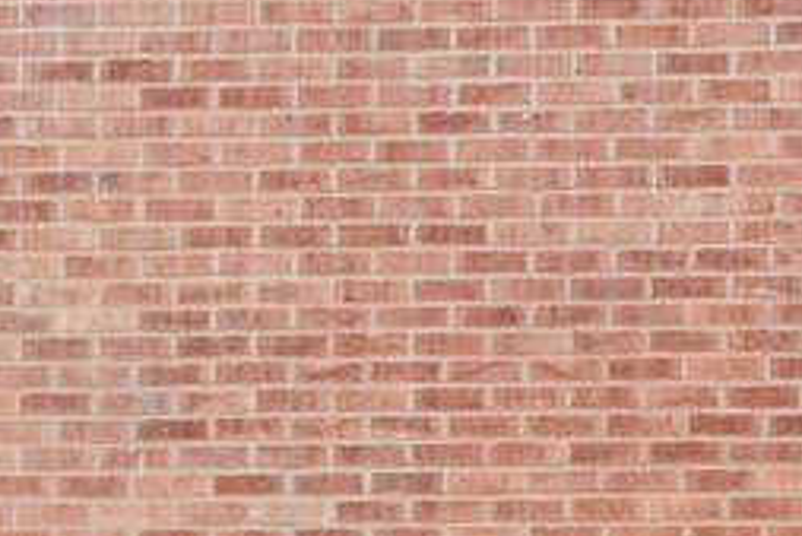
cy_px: 1124
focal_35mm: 95
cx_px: 1943
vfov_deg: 12.5
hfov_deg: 14.2
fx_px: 2113
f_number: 9
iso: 500
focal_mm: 12.5
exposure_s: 1/30
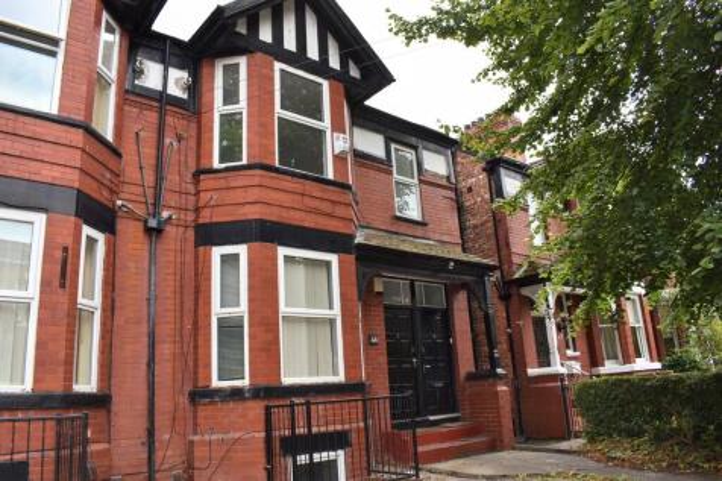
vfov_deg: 47.9
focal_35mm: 27
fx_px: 541
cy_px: 240
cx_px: 361
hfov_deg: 67.4
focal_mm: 18
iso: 110
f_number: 5.6
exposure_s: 1/125
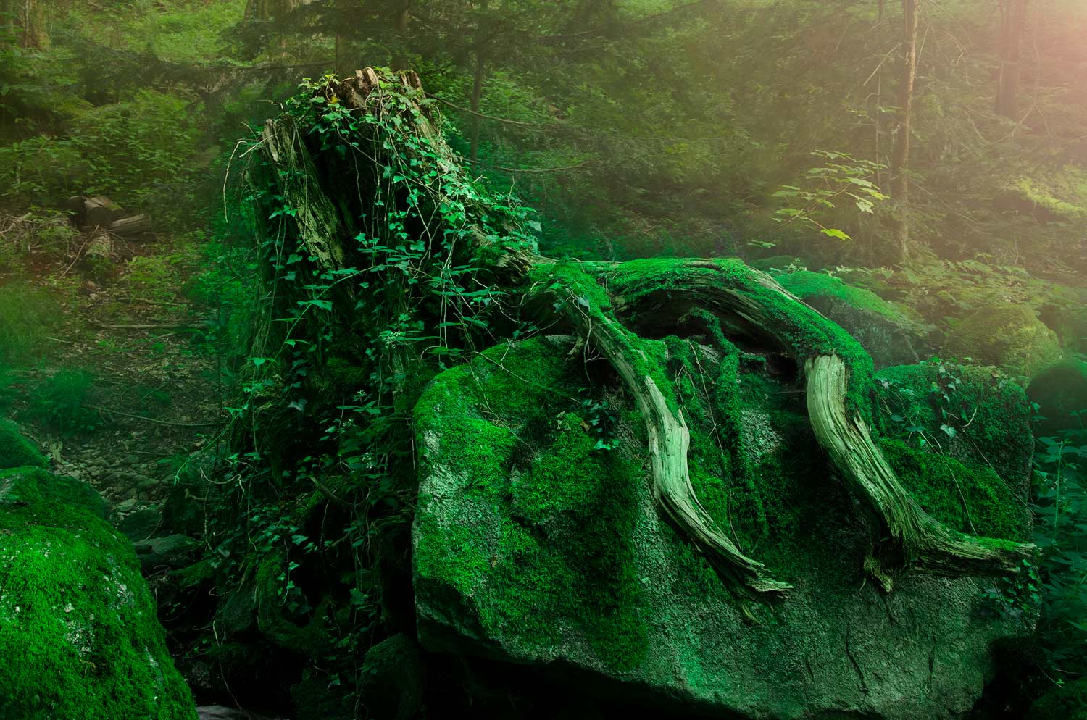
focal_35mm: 52
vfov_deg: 25.6
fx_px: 1582
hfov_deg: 37.9
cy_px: 360
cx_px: 544
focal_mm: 35
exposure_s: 1/15
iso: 800
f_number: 10
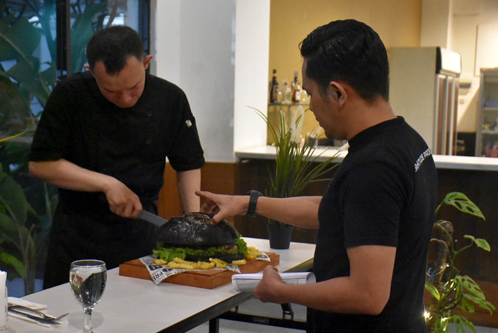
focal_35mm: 57
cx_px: 249
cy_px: 166
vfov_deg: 23.8
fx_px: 789
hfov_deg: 35.0
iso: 12800
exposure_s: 1/50
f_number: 4.2
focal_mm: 38
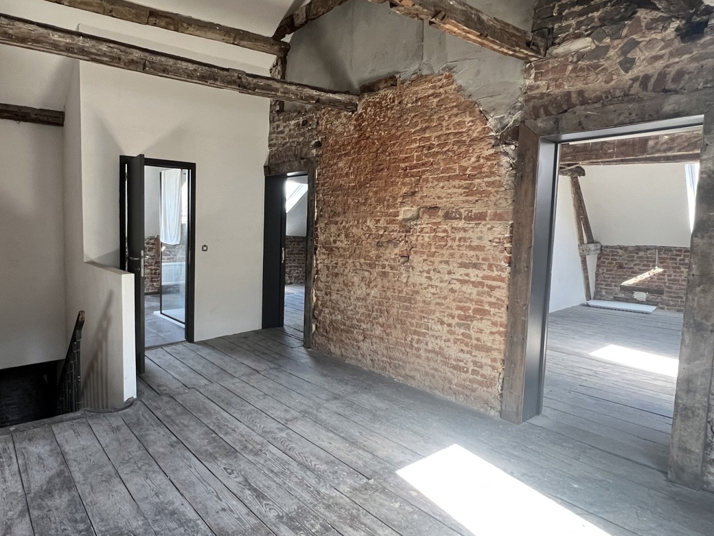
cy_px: 263
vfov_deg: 66.0
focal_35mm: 20
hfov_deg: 80.1
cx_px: 264
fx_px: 413
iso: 250
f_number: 1.8
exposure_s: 1/97
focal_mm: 1.57
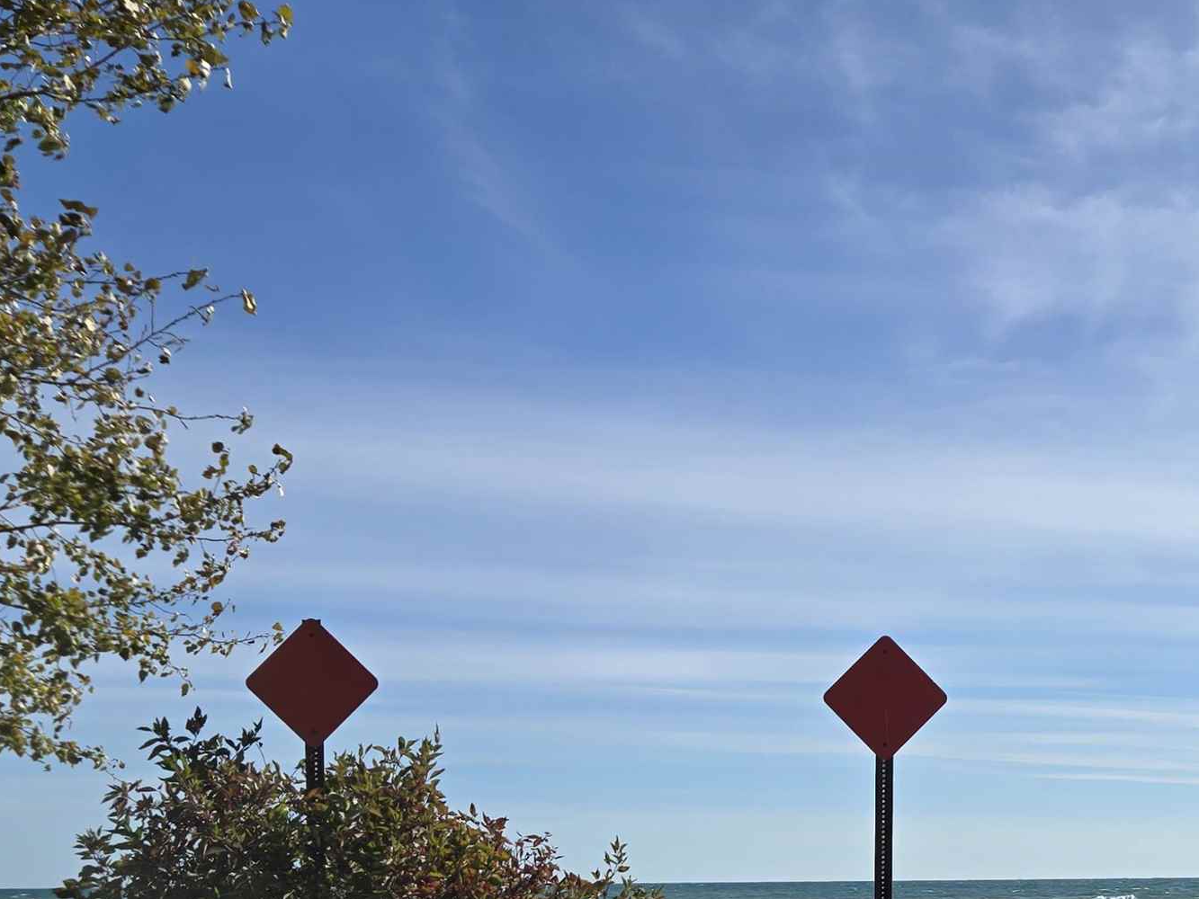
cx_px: 804
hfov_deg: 35.8
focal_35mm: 53
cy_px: 889
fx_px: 1836
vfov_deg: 26.2
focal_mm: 5.4
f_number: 1.8
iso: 25
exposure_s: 1/3455
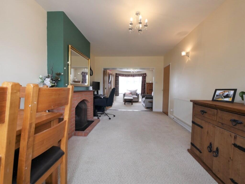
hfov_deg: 102.0
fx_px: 99
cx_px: 122
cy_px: 92
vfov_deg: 85.7
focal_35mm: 14
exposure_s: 1/60
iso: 400
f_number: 4
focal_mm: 7
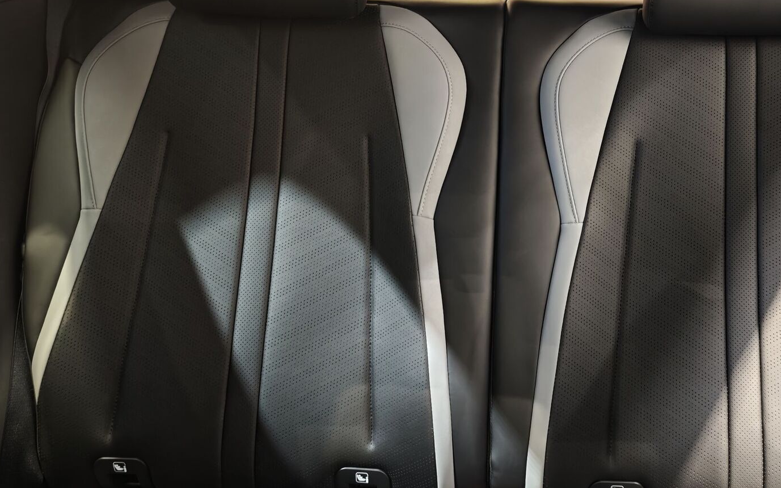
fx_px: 724
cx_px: 504
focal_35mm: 34
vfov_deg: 36.9
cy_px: 166
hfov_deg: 55.8
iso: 6400
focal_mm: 8.72
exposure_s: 1/20
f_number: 1.63
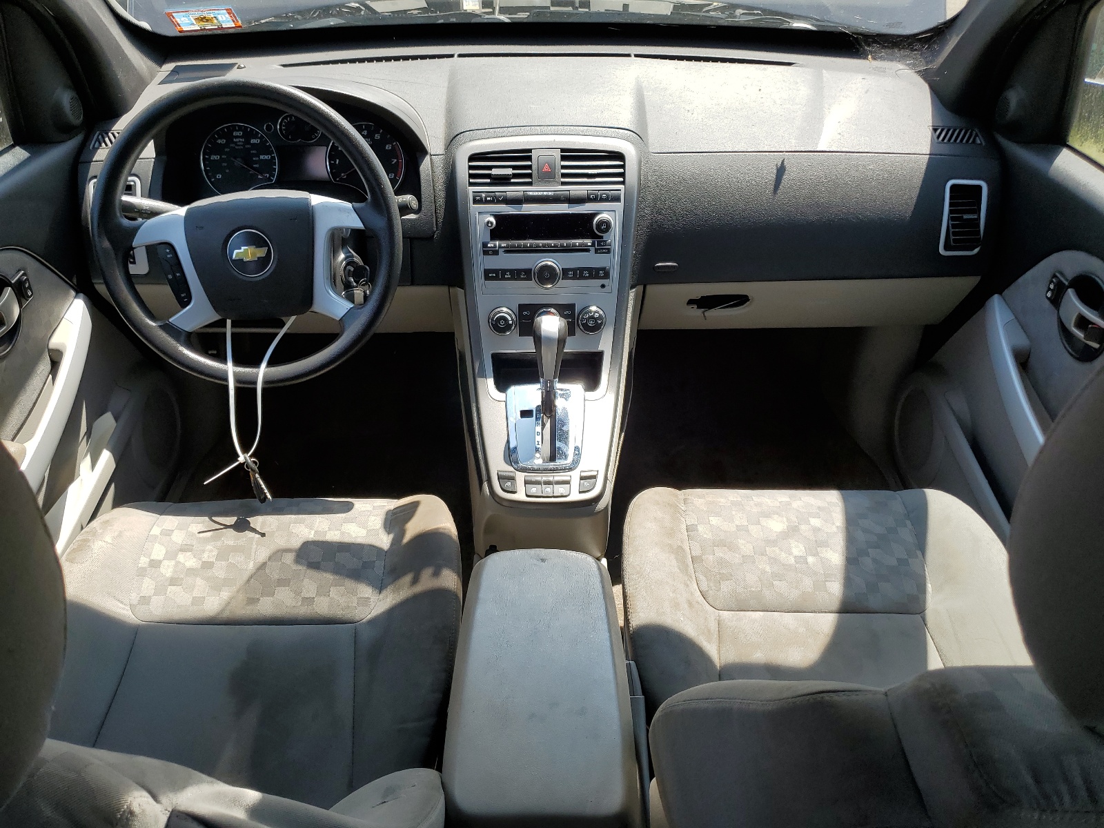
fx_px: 829
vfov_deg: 53.1
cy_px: 414
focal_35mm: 26
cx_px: 552
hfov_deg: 67.3
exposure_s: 1/833
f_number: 1.5
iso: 50
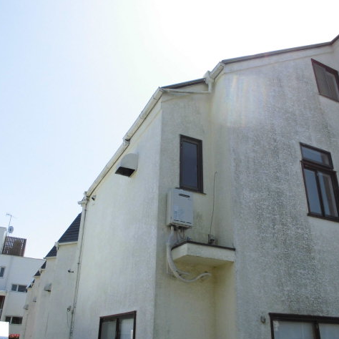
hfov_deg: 52.5
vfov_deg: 52.5
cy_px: 171
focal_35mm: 31
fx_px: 343
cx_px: 162
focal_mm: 4.6
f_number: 3.5
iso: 100
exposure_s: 1/500
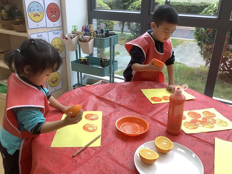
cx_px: 116
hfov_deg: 58.4
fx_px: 208
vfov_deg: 45.4
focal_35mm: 31
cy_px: 87
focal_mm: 3.3
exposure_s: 1/60
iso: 64
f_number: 2.4
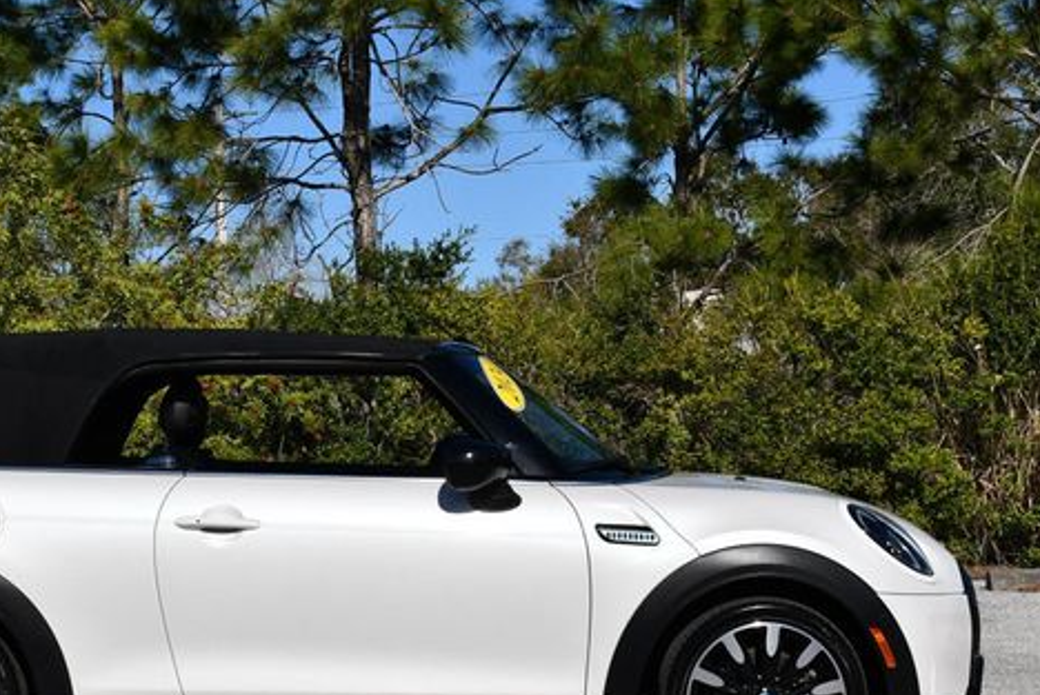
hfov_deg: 24.6
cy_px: 420
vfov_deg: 16.7
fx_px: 2371
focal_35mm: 82
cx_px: 367
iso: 100
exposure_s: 1/400
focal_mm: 30
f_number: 10
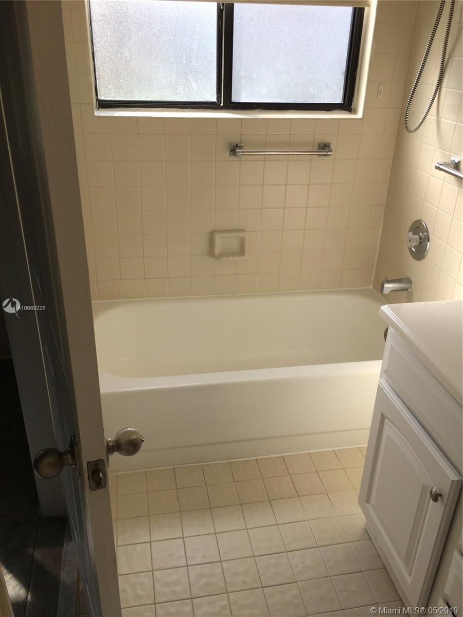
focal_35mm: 29
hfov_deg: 48.2
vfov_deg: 61.7
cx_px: 232
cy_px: 308
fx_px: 517
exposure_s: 1/456
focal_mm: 4.15
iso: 32
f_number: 2.2
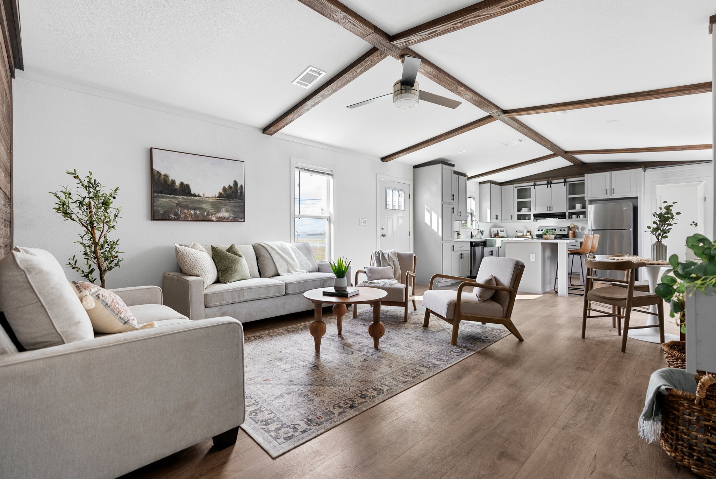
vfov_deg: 73.8
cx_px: 358
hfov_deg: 96.7
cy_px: 240
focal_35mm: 16
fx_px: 318
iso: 320
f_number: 2.8
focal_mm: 16
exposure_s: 1/2000
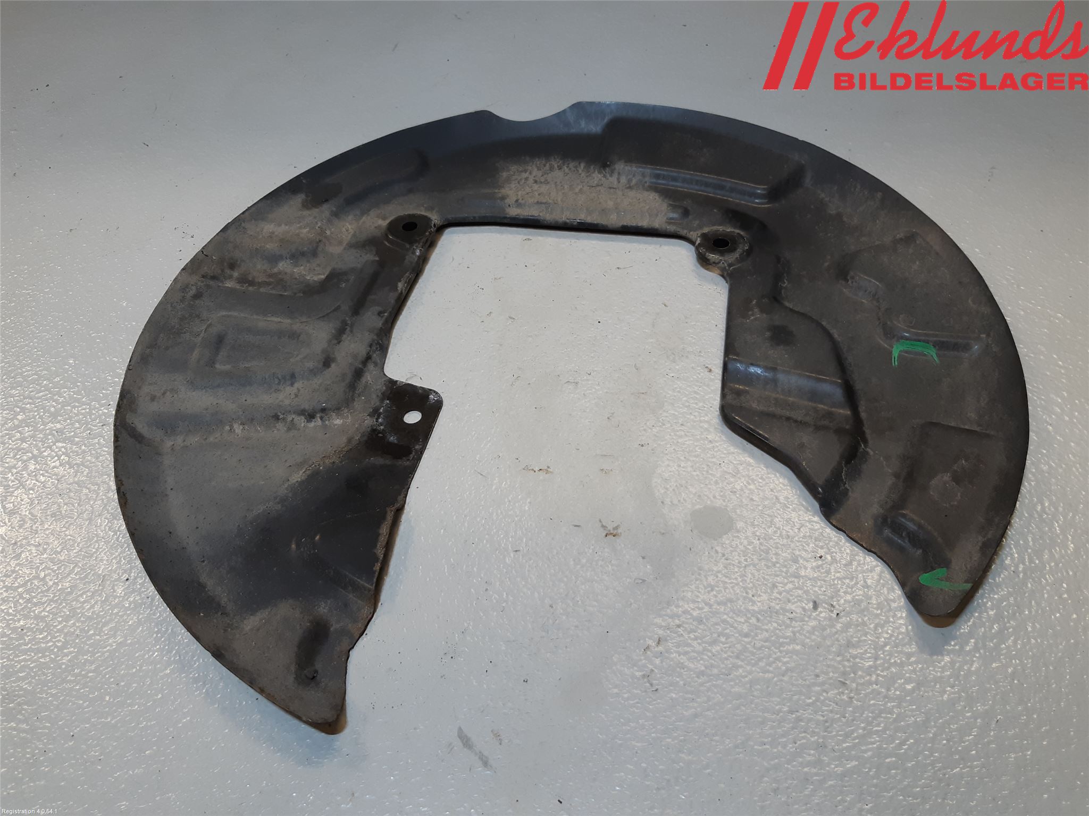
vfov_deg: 53.1
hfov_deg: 67.3
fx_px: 818
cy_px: 408
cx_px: 544
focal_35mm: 26
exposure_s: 1/100
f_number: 1.7
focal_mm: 3.93
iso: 80
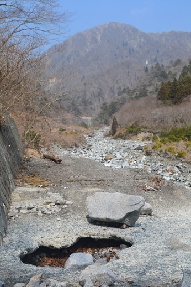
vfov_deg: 37.9
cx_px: 96
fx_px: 418
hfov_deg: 25.8
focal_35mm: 52
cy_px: 144
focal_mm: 35
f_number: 11
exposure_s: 1/500
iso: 400
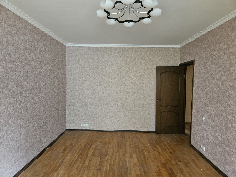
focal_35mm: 23
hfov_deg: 73.9
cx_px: 118
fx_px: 157
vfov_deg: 58.9
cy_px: 88
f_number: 1.8
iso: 500
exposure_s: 1/25
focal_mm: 5.4
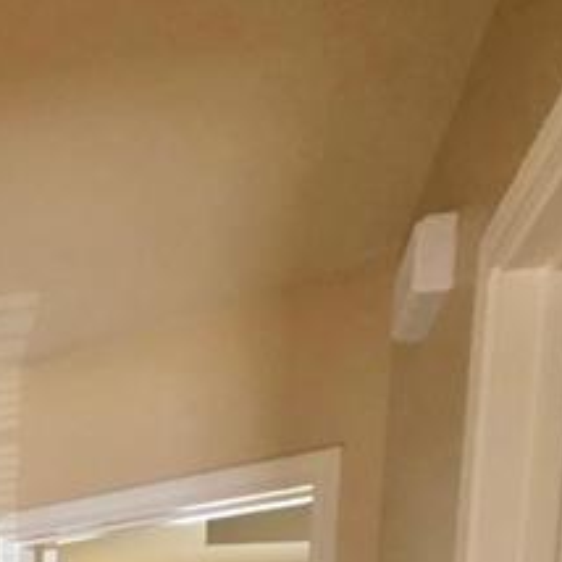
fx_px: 1635
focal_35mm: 89
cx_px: -97
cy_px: 919
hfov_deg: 18.6
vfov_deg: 17.0
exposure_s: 1/13
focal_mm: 4
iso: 100
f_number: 1.8
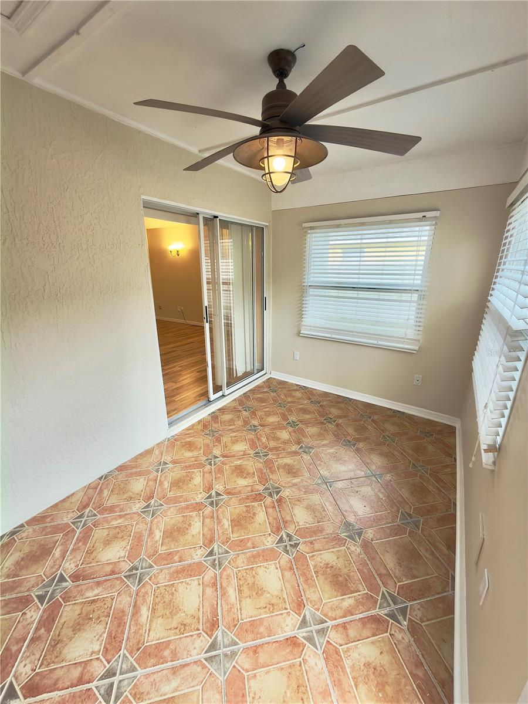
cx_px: 264
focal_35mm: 14
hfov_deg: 85.7
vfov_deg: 102.1
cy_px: 352
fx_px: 285
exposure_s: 1/41
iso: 50
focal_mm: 2.22
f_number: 2.2
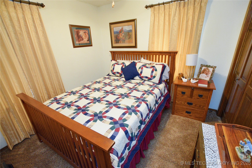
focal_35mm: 15
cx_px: 126
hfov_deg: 100.4
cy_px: 84
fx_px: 105
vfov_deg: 77.3
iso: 1600
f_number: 3.5
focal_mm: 10
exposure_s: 1/60
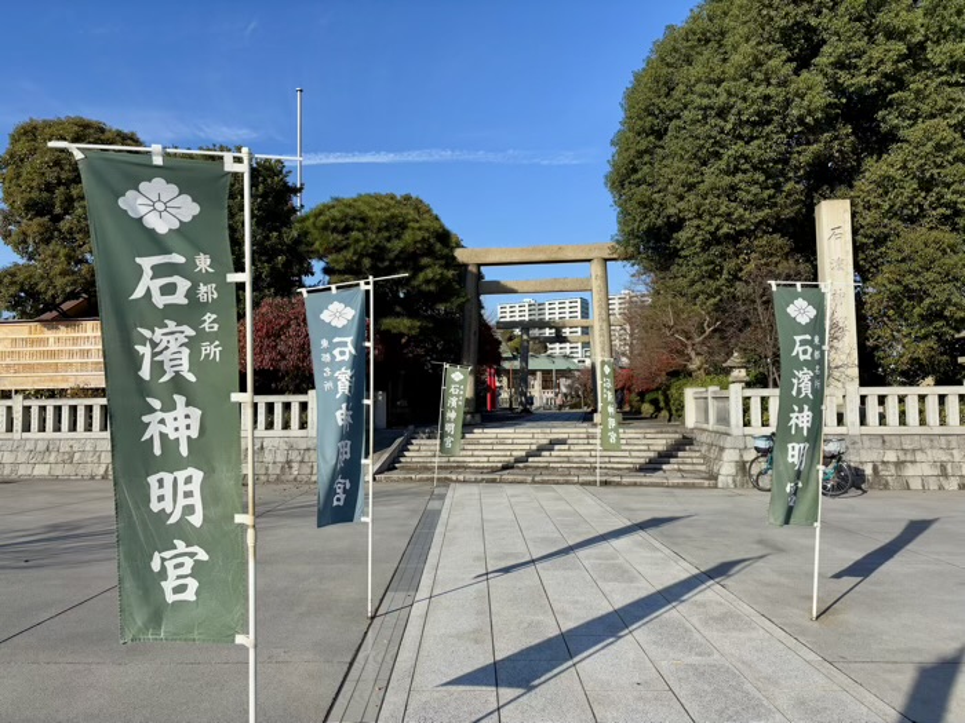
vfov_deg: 53.1
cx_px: 482
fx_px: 725
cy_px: 362
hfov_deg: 67.3
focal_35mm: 26
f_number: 1.6
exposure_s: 1/3650
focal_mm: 5.96
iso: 50
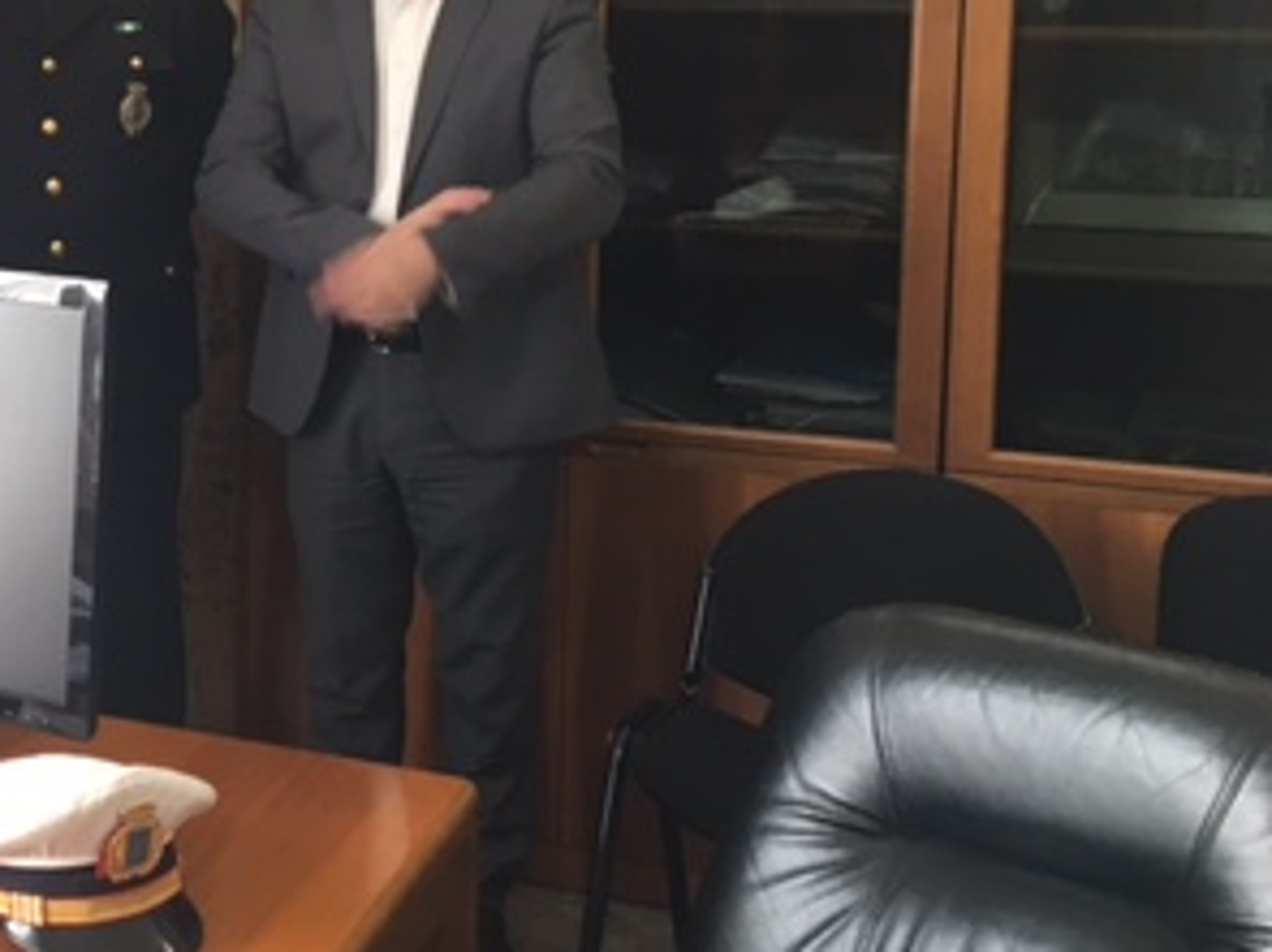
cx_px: -86
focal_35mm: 63
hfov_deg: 28.3
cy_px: 233
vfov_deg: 23.0
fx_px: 2314
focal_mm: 4.15
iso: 80
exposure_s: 1/33
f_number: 2.2
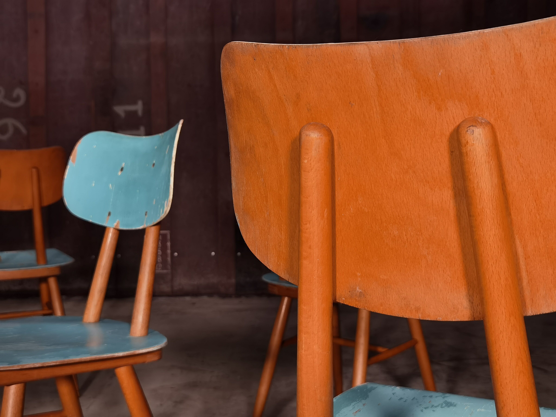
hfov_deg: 43.9
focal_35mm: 43
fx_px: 691
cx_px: 278
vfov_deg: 33.6
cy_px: 208
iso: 125
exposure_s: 1/50
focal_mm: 6.71
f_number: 1.9
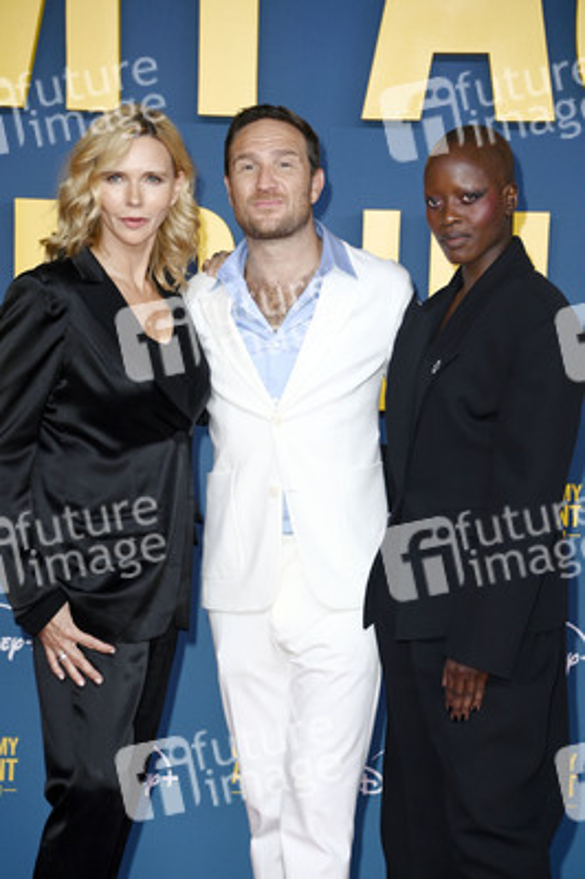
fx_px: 3052
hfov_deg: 10.9
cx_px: 292
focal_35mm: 125
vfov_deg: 16.4
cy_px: 440
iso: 800
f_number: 5.6
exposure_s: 1/200
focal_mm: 125
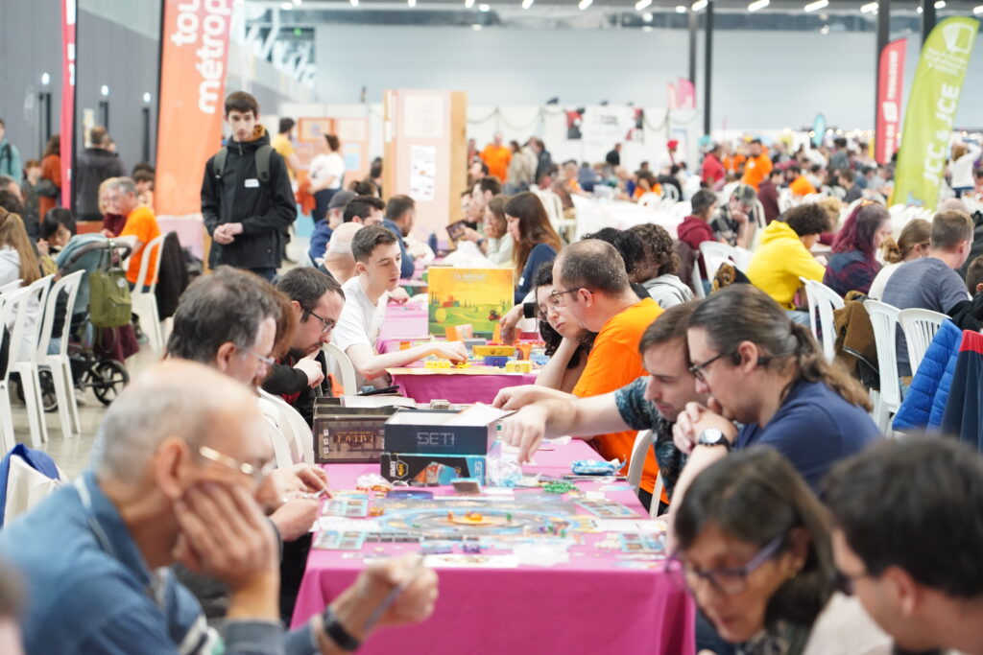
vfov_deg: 13.0
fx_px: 2867
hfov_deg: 19.5
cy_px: 328
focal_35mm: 105
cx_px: 492
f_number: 5
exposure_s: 1/125
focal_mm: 105
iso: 6400
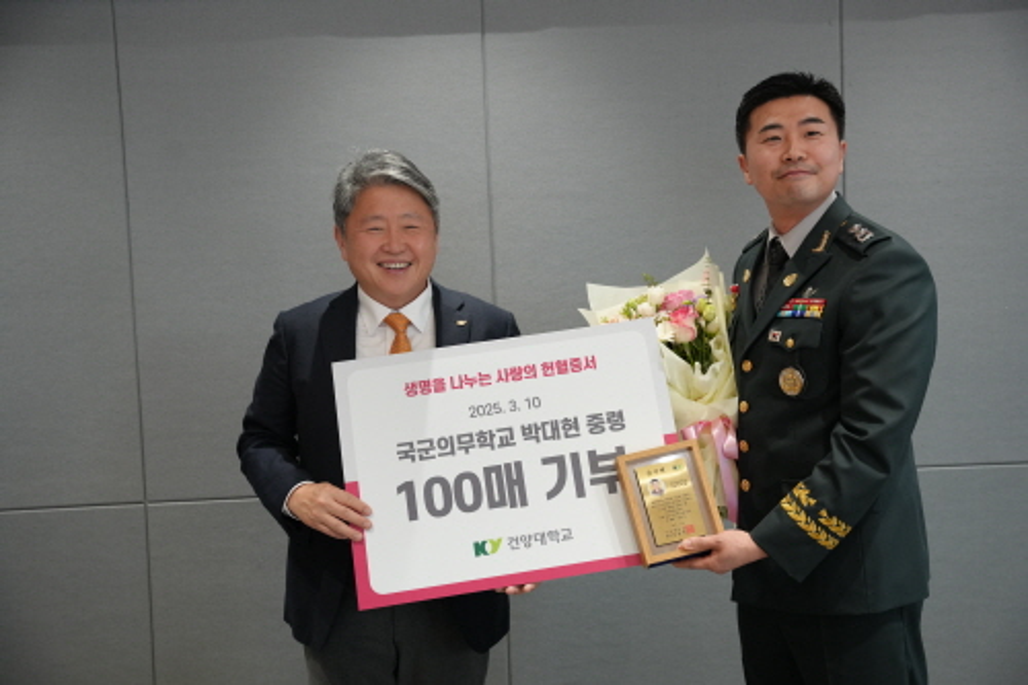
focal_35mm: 46
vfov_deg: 28.9
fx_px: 1327
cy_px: 342
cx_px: 514
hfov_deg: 42.3
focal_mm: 46.5
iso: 1600
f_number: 4
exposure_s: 1/160
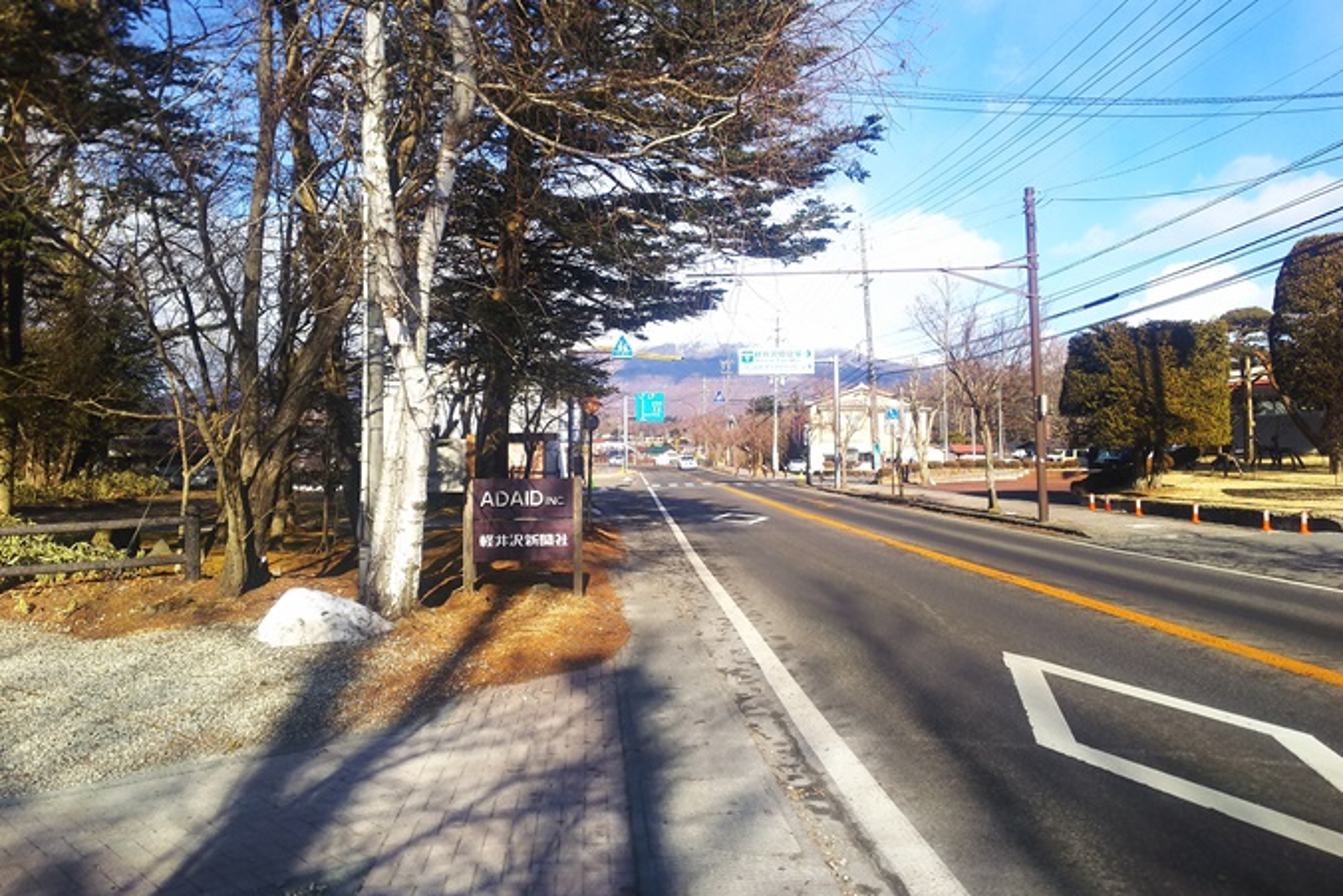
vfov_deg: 46.4
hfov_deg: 65.4
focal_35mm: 28
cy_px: 440
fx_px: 1045
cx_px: 691
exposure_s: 1/763
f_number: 1.9
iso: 20
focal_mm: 4.2
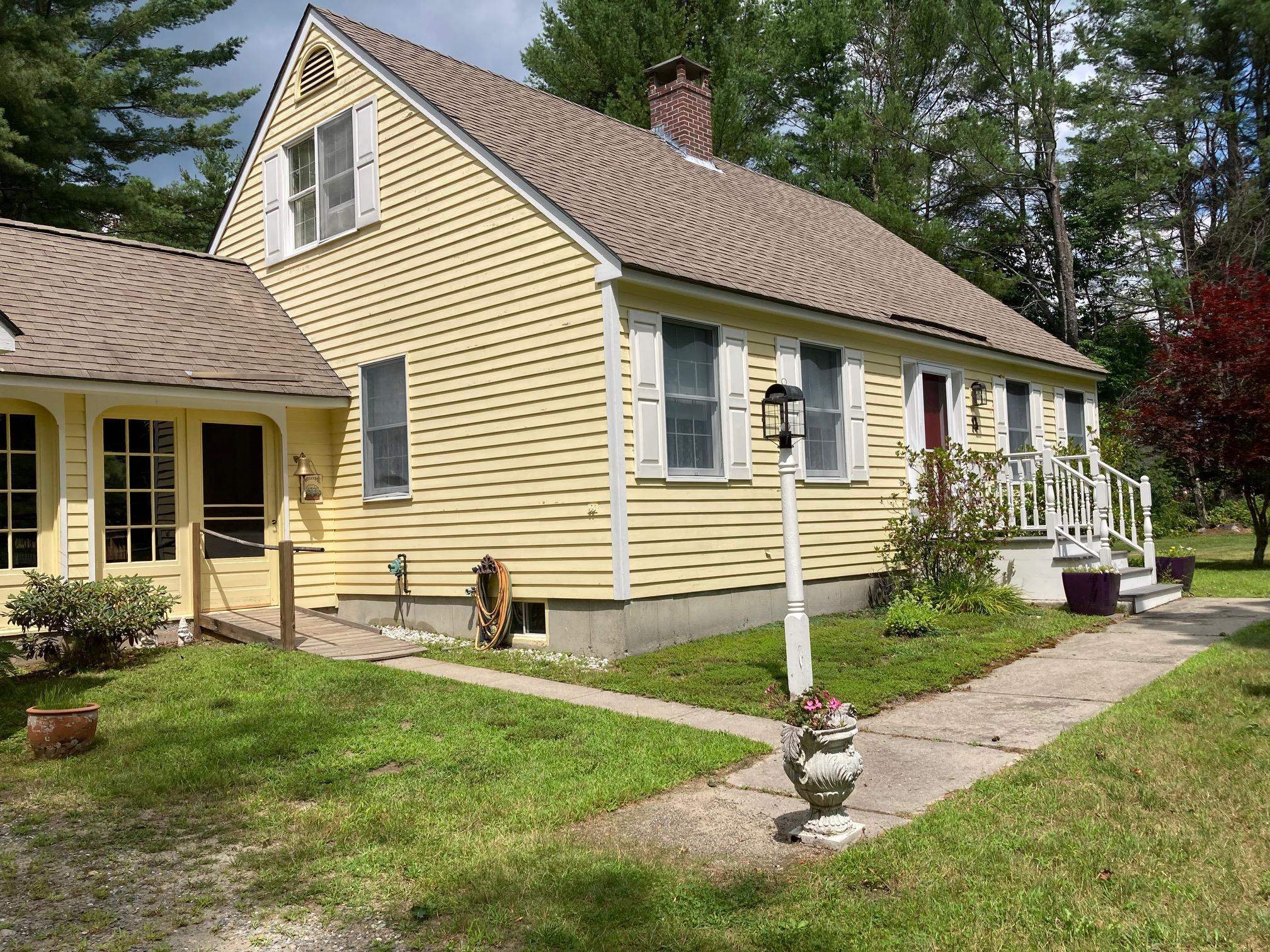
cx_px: 635
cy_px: 476
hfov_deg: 63.4
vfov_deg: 49.7
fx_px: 1027
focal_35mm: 28
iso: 20
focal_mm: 3.99
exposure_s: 1/2525
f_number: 1.8
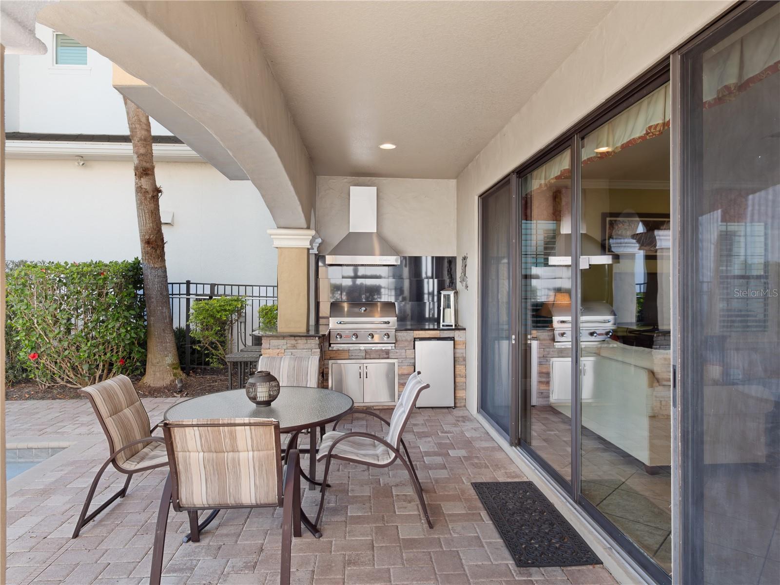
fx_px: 496
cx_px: 390
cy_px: 292
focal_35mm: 22
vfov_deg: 61.1
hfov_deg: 76.4
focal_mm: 11
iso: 320
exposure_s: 1/60
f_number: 6.3
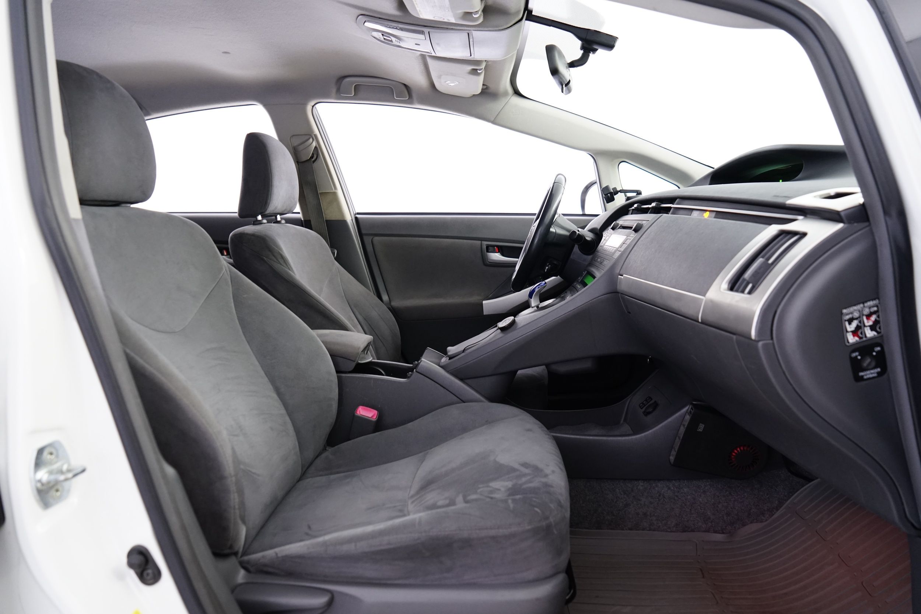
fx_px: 614
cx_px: 460
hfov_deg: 73.7
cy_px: 307
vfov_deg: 53.1
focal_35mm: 24
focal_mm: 24
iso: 1250
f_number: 5
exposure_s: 1/8
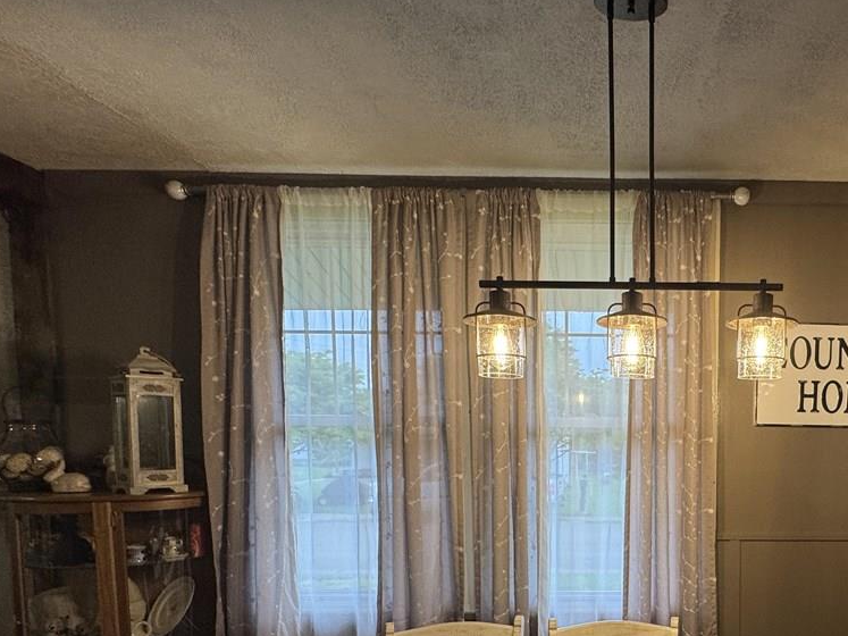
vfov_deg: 54.2
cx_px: 648
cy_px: 477
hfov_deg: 66.6
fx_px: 588
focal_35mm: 24
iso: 200
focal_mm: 2.22
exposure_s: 1/120
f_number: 2.2
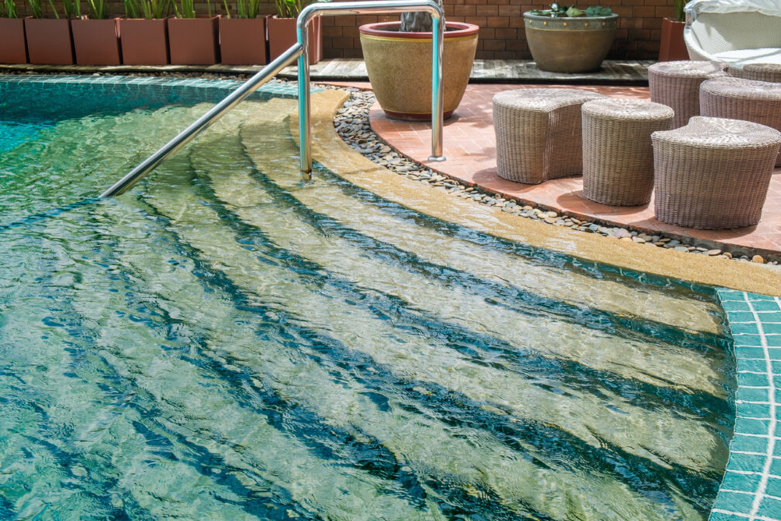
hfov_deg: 42.7
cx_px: 398
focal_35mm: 46
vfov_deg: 29.2
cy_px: 259
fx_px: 998
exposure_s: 1/160
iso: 200
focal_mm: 30.2
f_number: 8
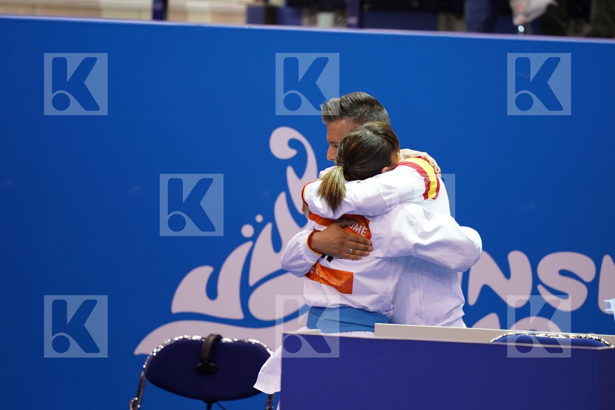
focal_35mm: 600
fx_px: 10249
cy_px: 205
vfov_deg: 2.3
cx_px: 308
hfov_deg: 3.4
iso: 640
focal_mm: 400
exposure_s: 1/500
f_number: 2.8
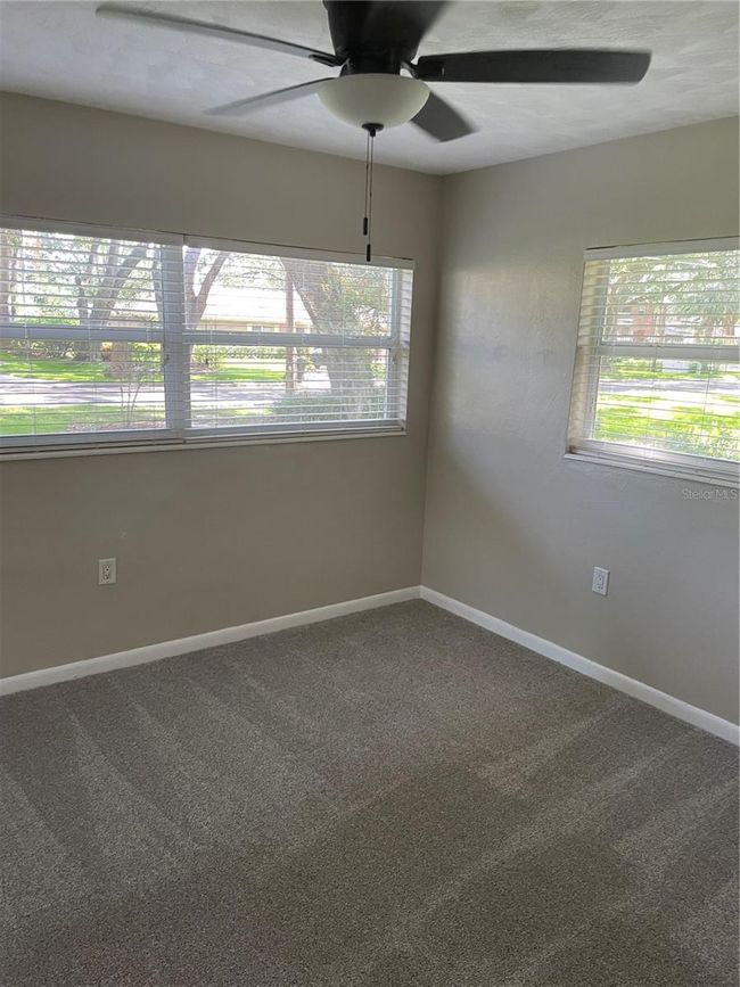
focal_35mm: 26
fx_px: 741
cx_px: 370
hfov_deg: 53.1
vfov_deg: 67.3
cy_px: 494
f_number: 1.6
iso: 100
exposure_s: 1/60
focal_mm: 4.2
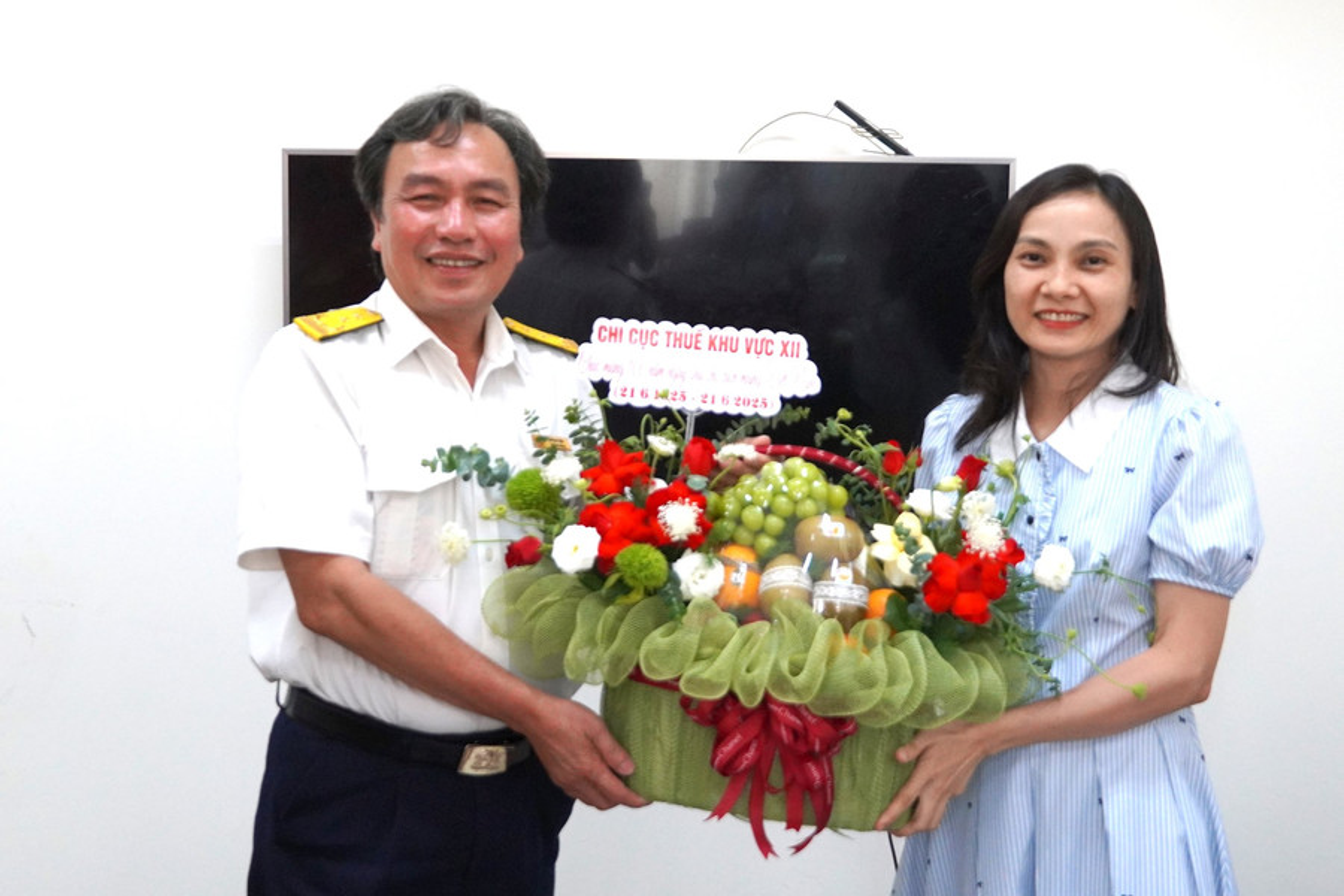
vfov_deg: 38.4
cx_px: 672
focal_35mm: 34
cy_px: 448
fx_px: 1288
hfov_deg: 55.1
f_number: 4
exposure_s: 1/160
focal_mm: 23
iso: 1600
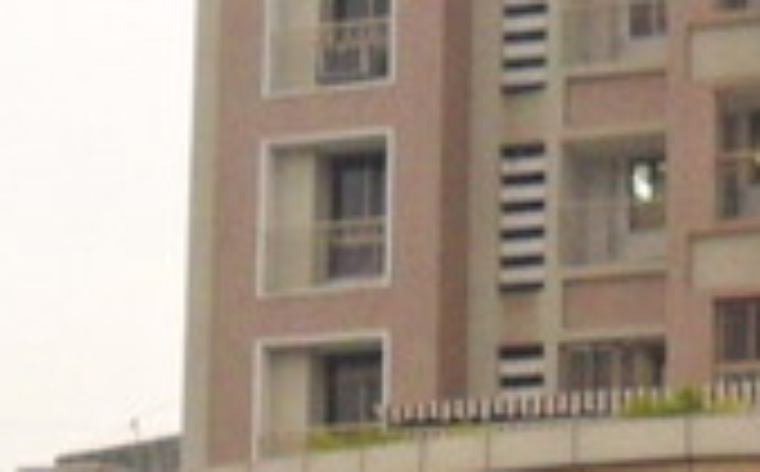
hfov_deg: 11.6
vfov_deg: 7.4
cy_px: 432
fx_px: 3660
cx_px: 953
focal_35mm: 177
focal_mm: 7.8
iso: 400
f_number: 4.5
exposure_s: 1/30
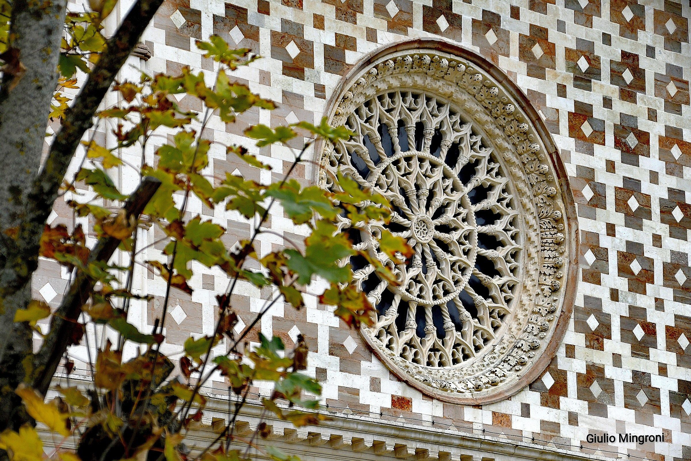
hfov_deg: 15.9
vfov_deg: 10.6
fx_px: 2476
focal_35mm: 129
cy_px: 230
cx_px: 346
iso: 160
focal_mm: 86
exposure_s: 1/160
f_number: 8
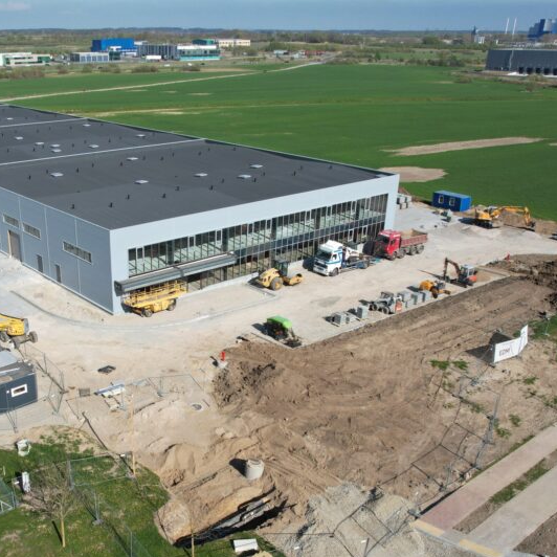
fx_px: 655
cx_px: 175
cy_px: 341
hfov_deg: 45.2
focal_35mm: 36
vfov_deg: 45.7
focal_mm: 8.38
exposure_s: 1/2000
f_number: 2.8
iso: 100
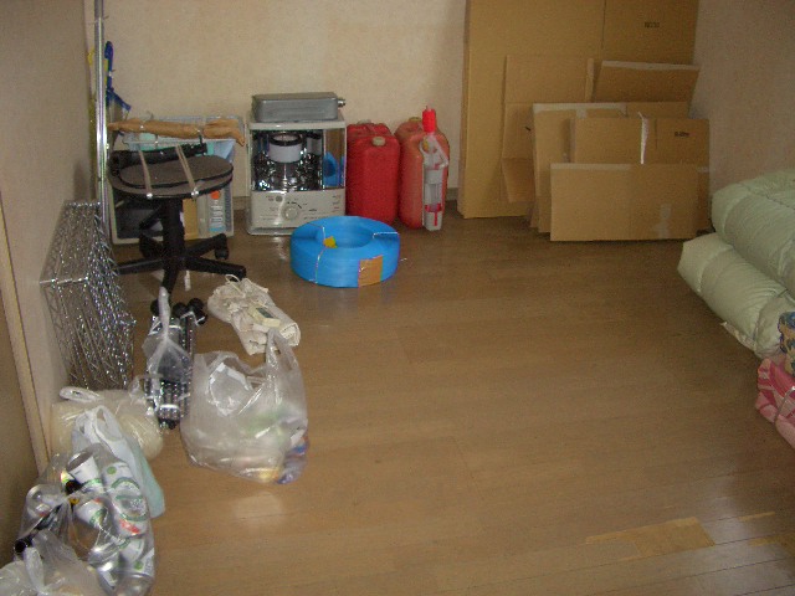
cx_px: 398
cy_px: 298
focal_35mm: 35
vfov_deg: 40.7
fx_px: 804
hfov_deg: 52.6
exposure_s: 1/60
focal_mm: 5.8
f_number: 2.6
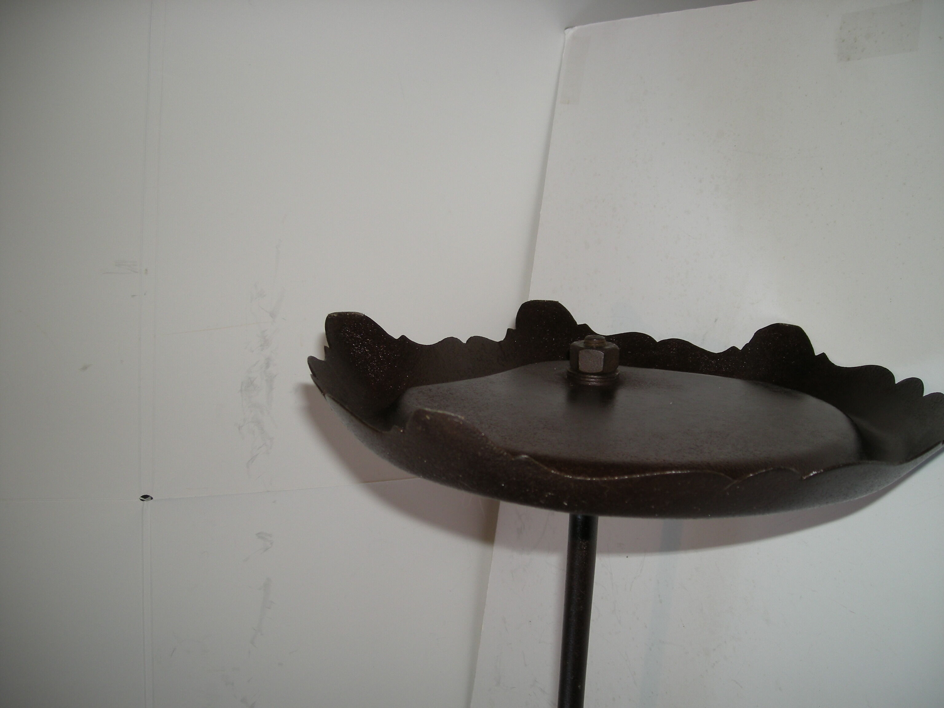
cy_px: 354
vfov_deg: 40.7
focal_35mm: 35
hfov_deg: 52.6
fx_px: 954
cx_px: 472
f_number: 2.8
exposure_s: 1/53.7
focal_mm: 5.7
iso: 50
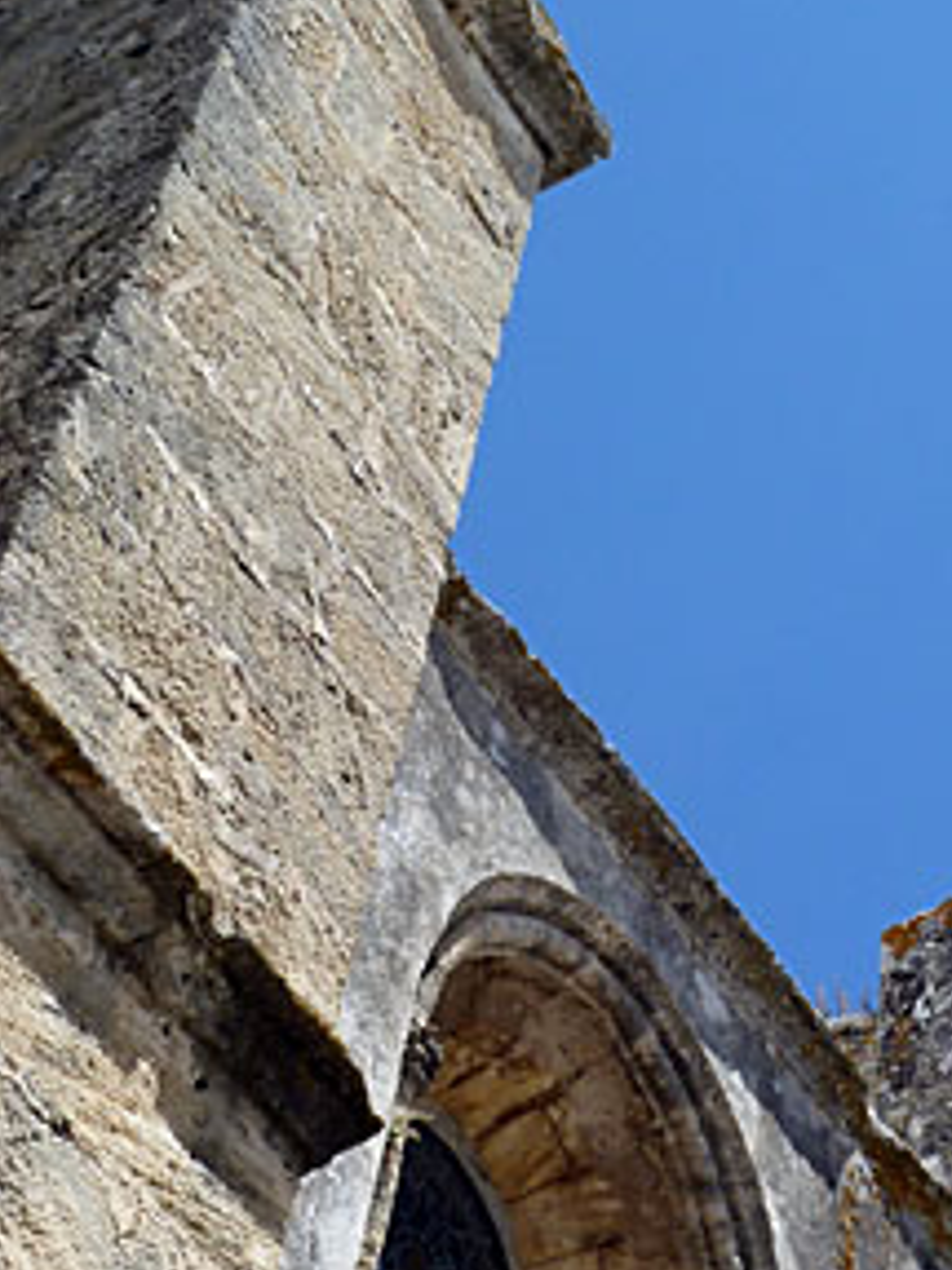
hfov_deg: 15.7
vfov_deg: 21.3
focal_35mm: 92
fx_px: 3376
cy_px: 779
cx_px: 992
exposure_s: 1/400
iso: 80
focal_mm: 7.3
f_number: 4.5
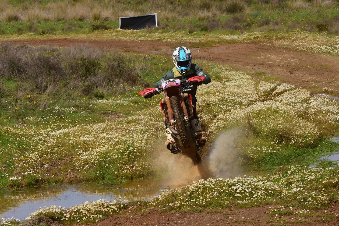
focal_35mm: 248
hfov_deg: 8.3
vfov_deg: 5.6
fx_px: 2330
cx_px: 170
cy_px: 113
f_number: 9
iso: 500
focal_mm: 165
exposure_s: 1/800
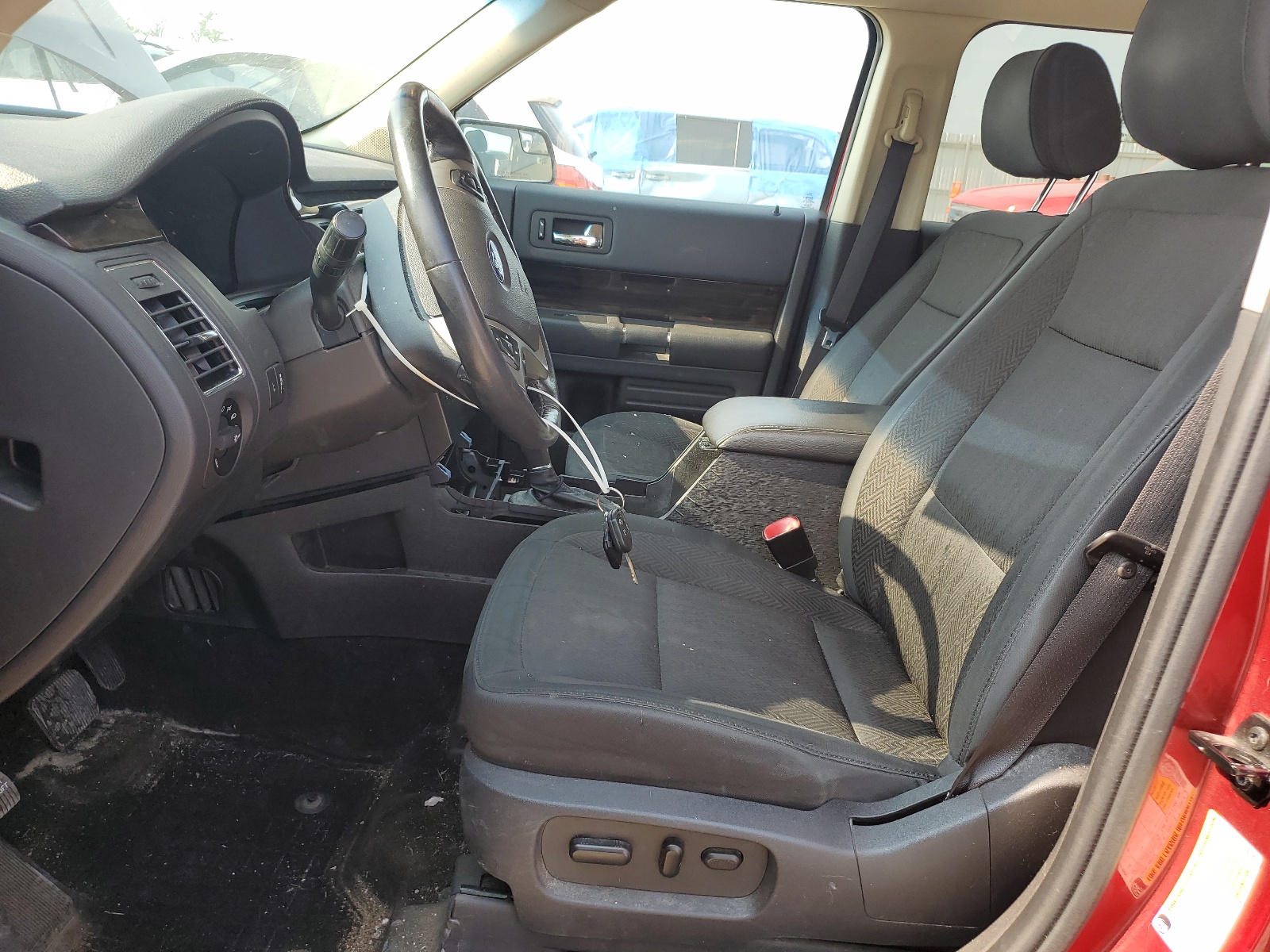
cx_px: 635
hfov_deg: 67.3
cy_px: 476
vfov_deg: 53.1
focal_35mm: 26
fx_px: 954
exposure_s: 1/357
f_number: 1.5
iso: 50
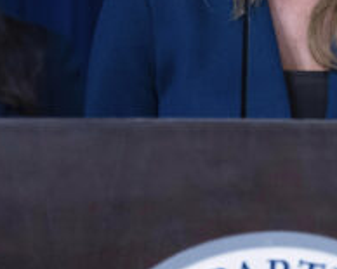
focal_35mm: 310
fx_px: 3090
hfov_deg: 6.2
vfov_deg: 5.0
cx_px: 327
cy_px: 36
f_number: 3.5
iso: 3200
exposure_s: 1/320
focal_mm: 95
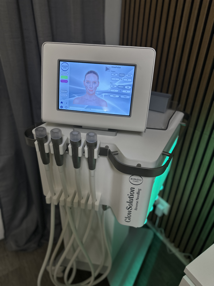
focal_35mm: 24
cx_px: 107
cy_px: 143
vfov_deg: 71.6
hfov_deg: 56.8
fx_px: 198
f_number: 1.78
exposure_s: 1/121
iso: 160
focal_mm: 6.86
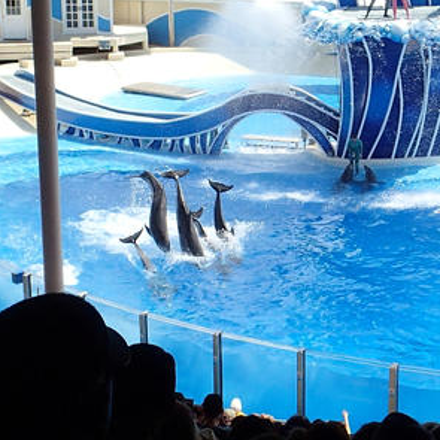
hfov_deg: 45.7
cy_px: 222
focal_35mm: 36
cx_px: 273
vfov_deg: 46.0
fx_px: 518
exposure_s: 1/1600
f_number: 3.2
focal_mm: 5.5
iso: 200
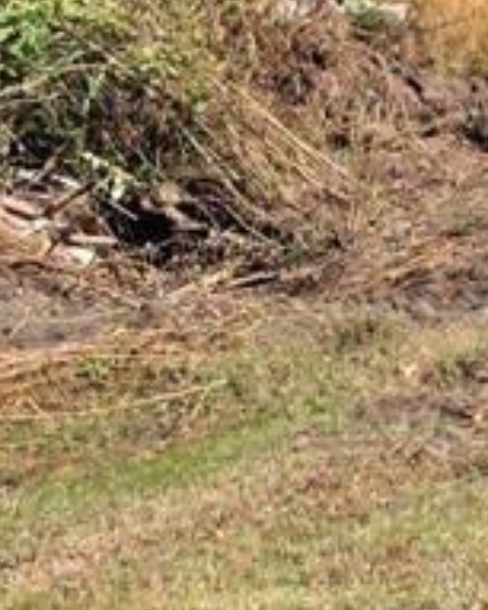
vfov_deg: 10.1
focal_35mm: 188
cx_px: 1340
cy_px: -153
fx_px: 3391
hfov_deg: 7.5
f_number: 1.7
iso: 80
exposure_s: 1/3891
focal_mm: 6.25
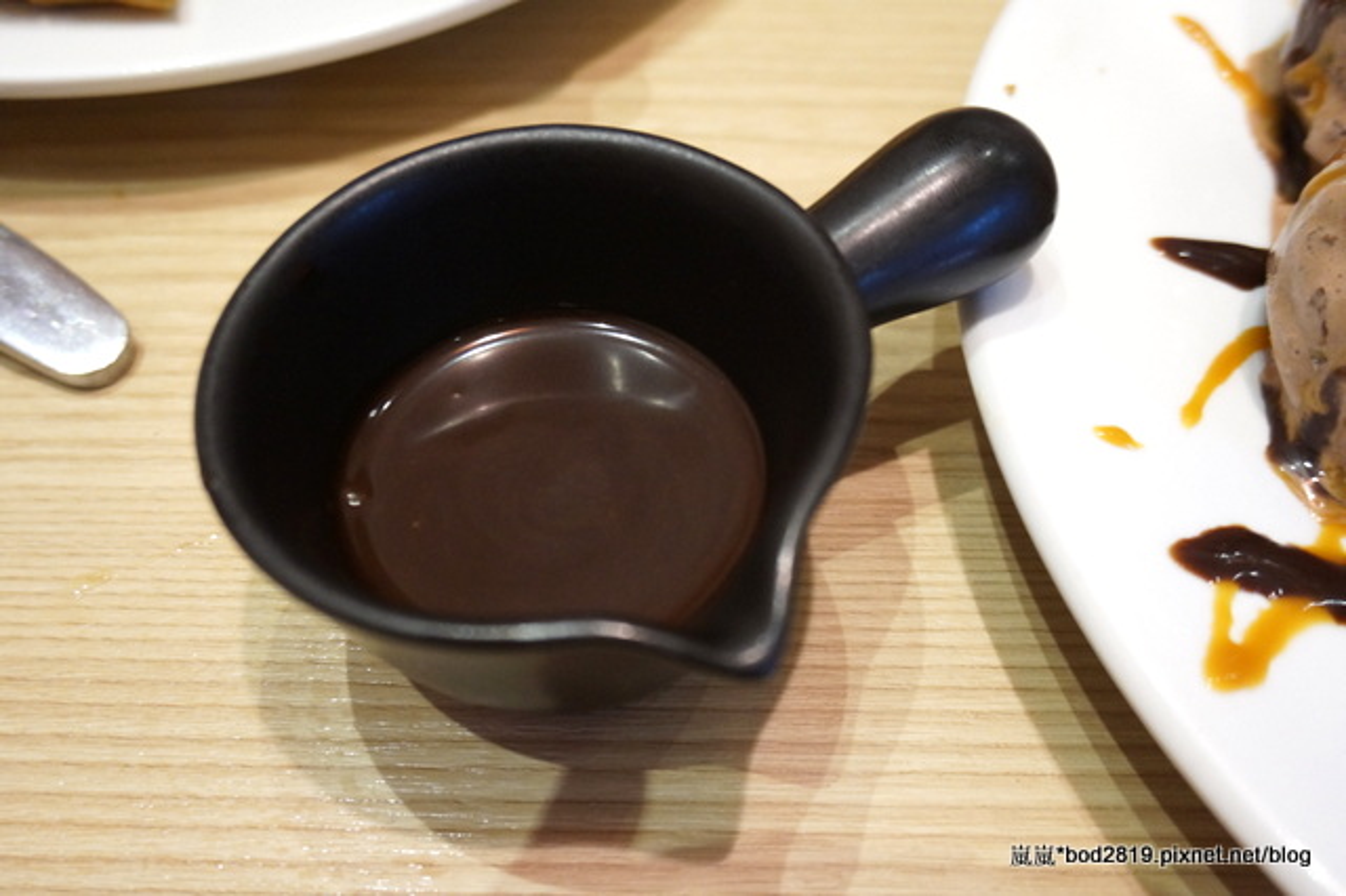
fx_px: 1345
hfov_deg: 53.2
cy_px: 448
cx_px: 673
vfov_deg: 36.8
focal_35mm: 36
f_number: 4.5
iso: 1600
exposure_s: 1/25
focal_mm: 24
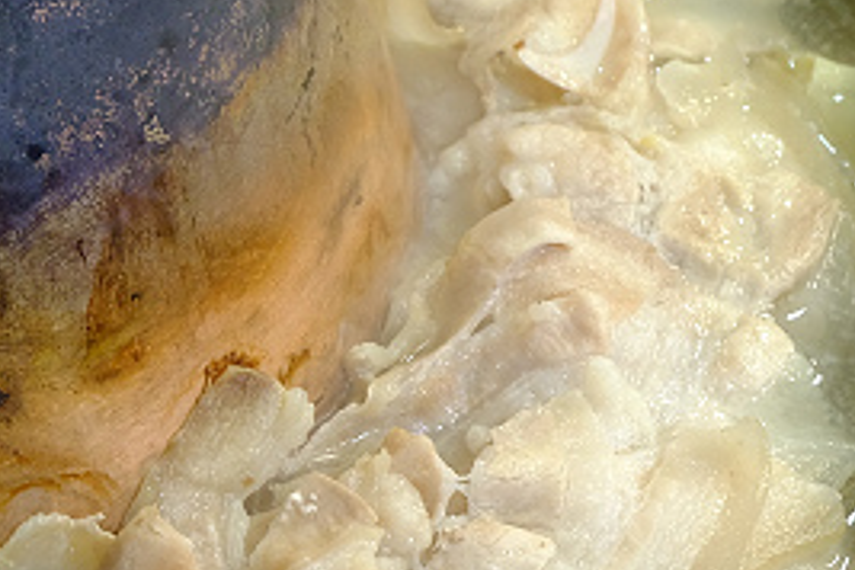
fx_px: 2850
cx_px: 112
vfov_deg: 11.4
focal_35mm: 120
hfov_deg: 16.9
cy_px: 347
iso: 1250
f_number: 6.4
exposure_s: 1/7.5
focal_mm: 26.9
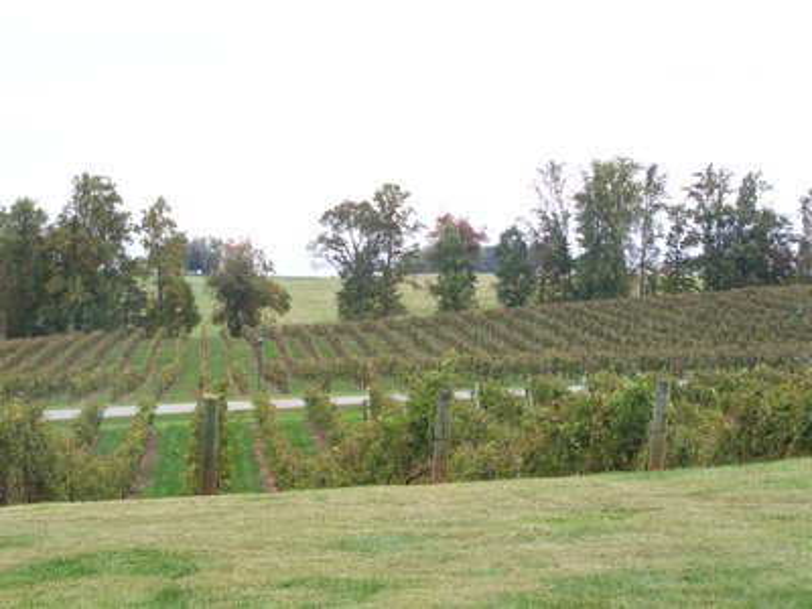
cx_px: 406
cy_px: 304
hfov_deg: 25.3
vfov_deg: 19.1
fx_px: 1806
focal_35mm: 77
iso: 64
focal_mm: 12.8
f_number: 3.2
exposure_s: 1/80
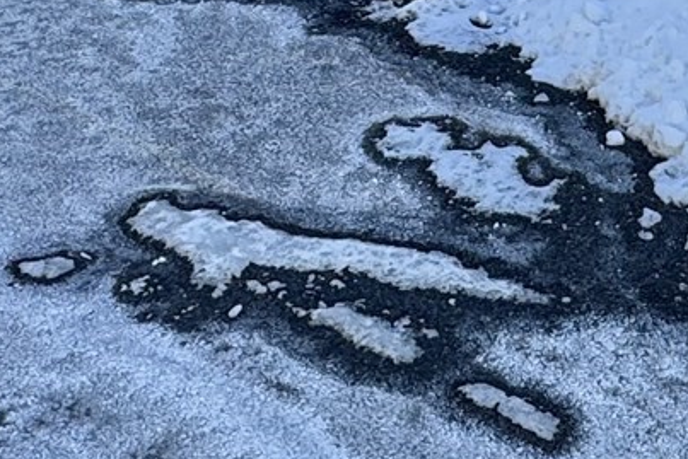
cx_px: 662
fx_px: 1415
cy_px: -459
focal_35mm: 74
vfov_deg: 15.0
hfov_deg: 26.1
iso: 40
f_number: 2.2
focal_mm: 2.22
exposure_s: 1/544
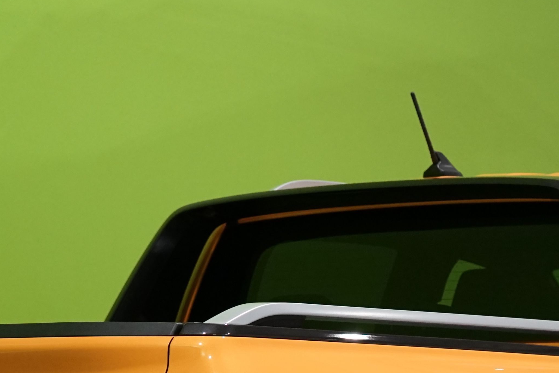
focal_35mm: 143
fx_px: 2220
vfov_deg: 9.4
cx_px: 413
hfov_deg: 14.3
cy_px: 532
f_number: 4.5
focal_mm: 49
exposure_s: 1/160
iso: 2000
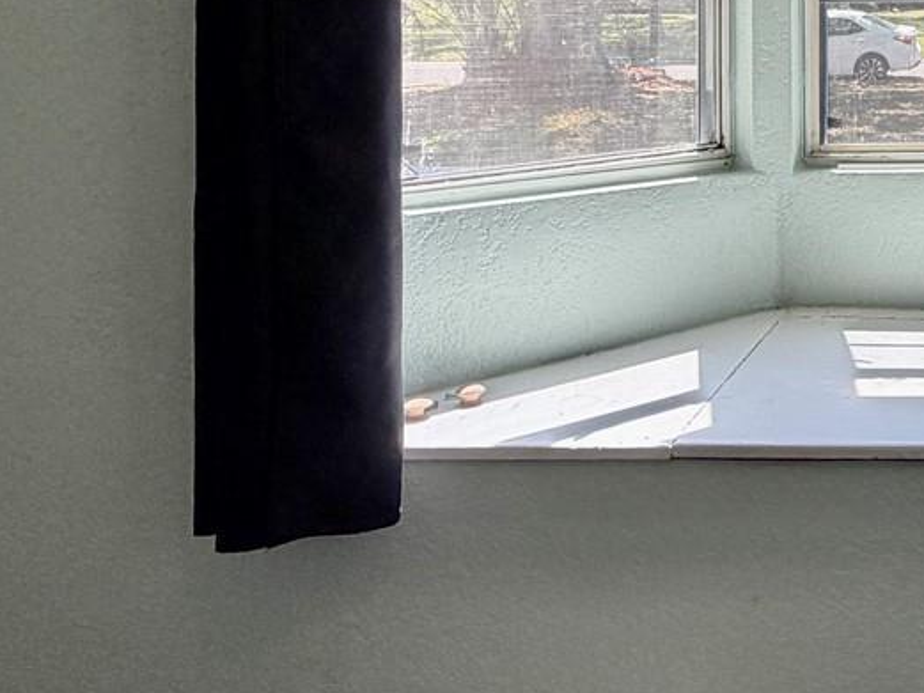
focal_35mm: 43
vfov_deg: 30.8
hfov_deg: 36.5
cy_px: -27
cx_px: 1034
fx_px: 1148
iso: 64
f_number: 2.2
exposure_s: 1/121
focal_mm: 2.22
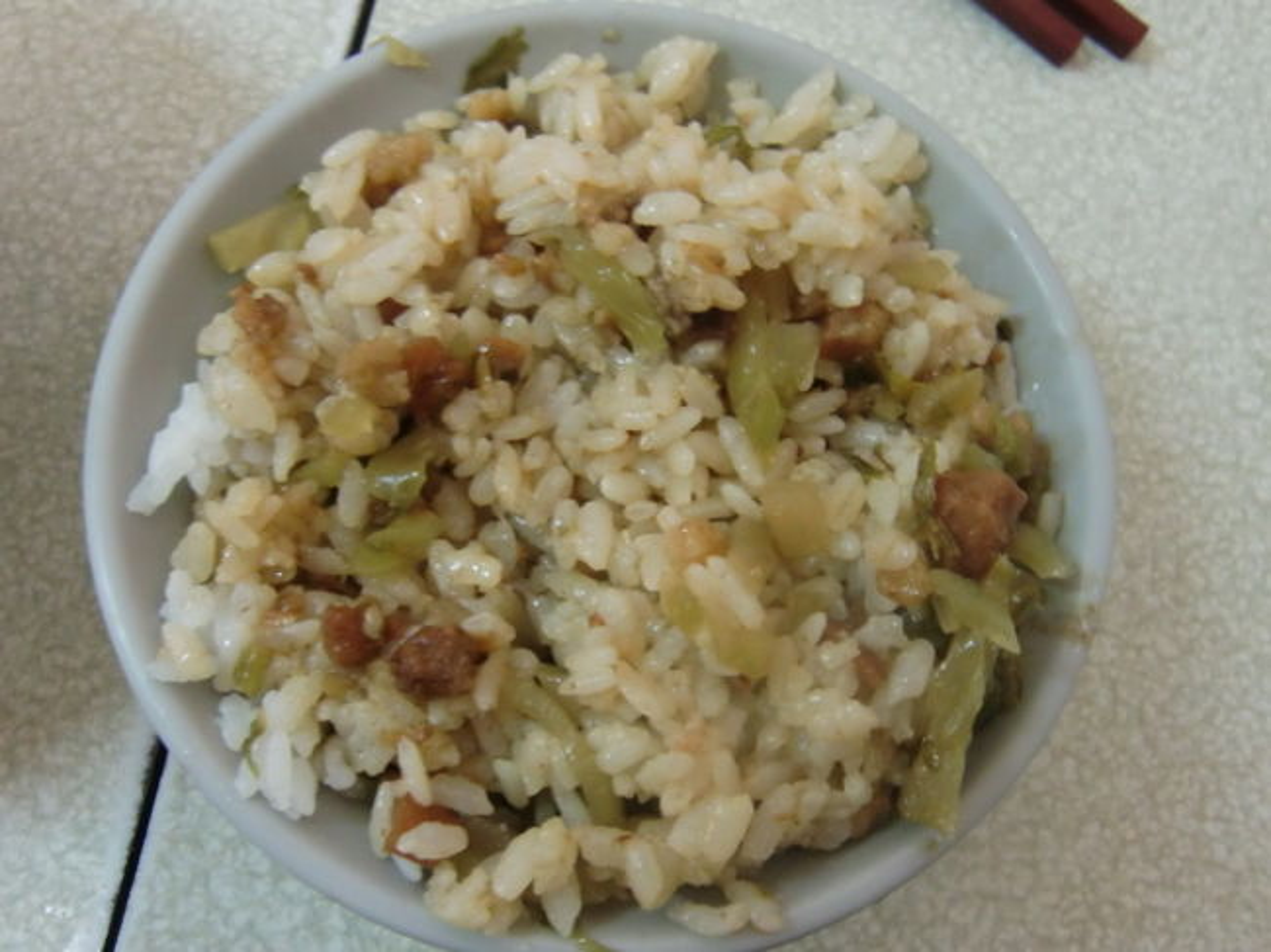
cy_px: 476
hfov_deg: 54.0
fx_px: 1248
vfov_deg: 41.8
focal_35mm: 34
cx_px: 636
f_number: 3.6
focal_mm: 6.1
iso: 400
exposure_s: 1/10
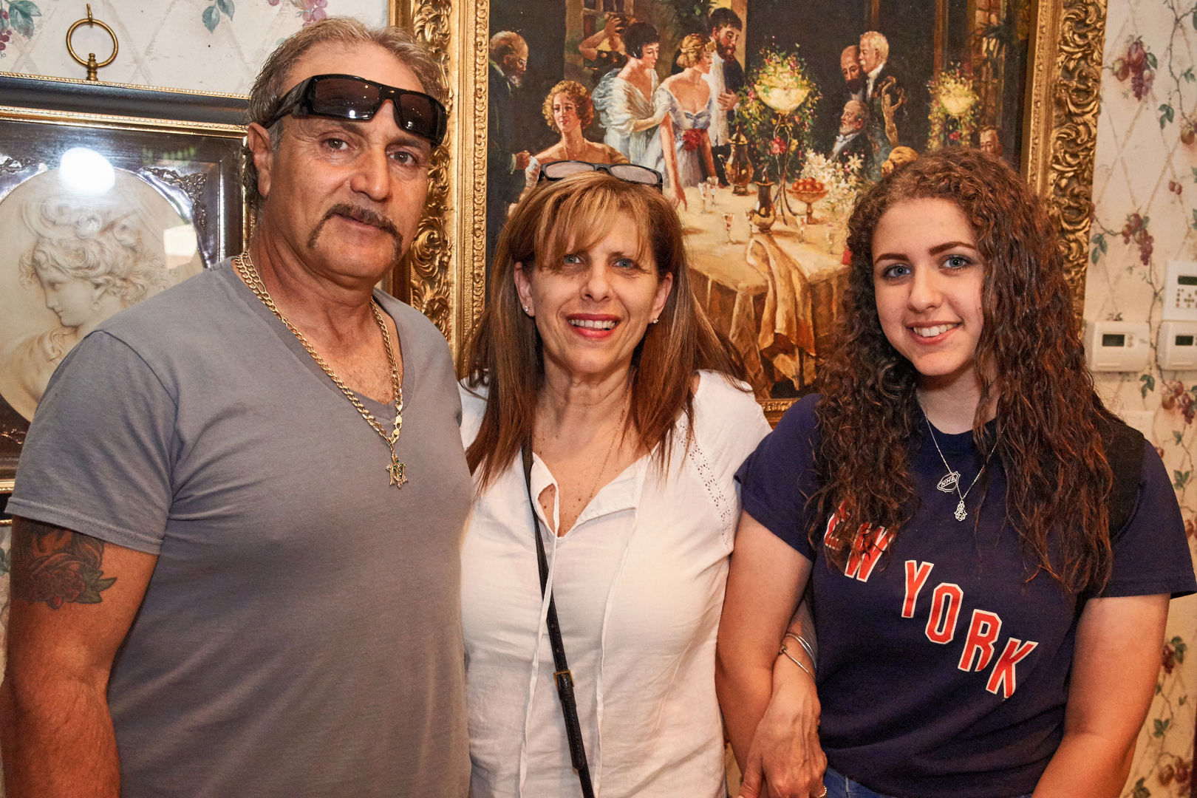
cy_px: 399
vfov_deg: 37.9
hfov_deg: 54.4
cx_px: 598
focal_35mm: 35
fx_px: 1164
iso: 3200
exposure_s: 1/100
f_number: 7.1
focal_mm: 35
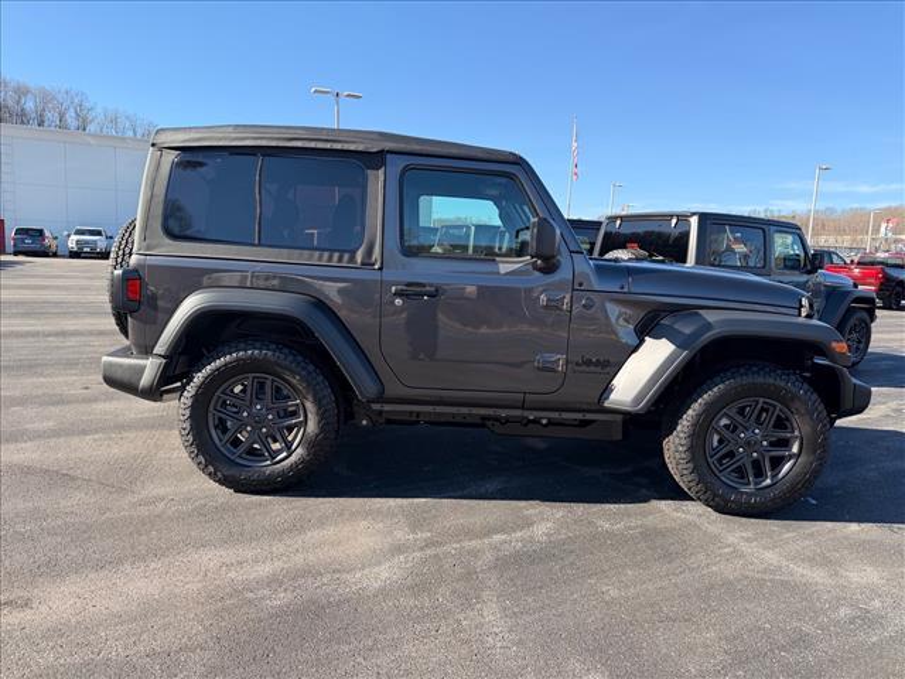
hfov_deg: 71.6
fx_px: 627
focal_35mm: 24
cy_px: 340
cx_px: 452
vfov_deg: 56.8
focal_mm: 6.76
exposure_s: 1/1653
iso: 80
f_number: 1.78
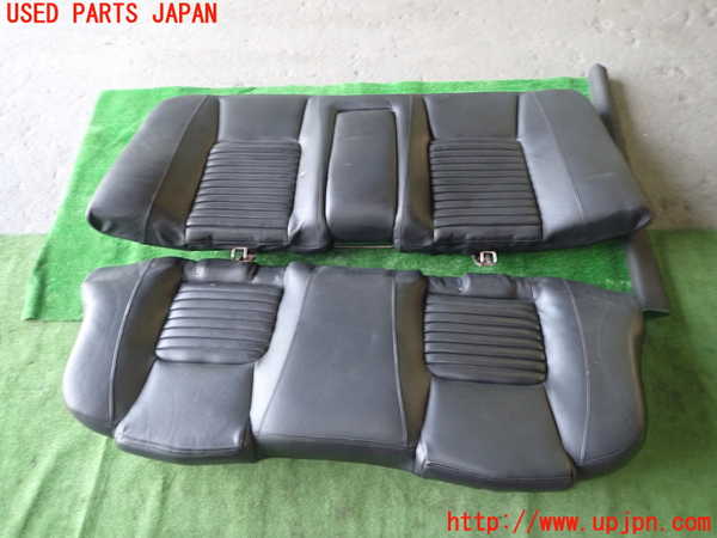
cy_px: 269
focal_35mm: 25
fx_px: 518
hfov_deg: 69.4
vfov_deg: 54.9
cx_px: 358
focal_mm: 4.5
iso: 250
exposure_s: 1/30
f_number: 2
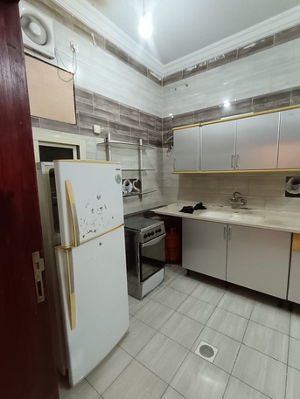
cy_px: 200
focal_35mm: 17
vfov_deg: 91.0
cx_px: 150
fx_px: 196
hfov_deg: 74.8
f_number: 2.2
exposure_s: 1/40
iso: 829
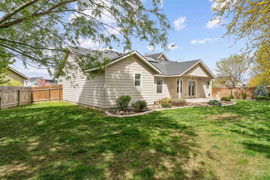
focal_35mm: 21
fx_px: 158
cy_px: 90
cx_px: 135
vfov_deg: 59.3
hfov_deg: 80.9
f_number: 13
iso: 400
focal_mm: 21.1
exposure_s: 1/200
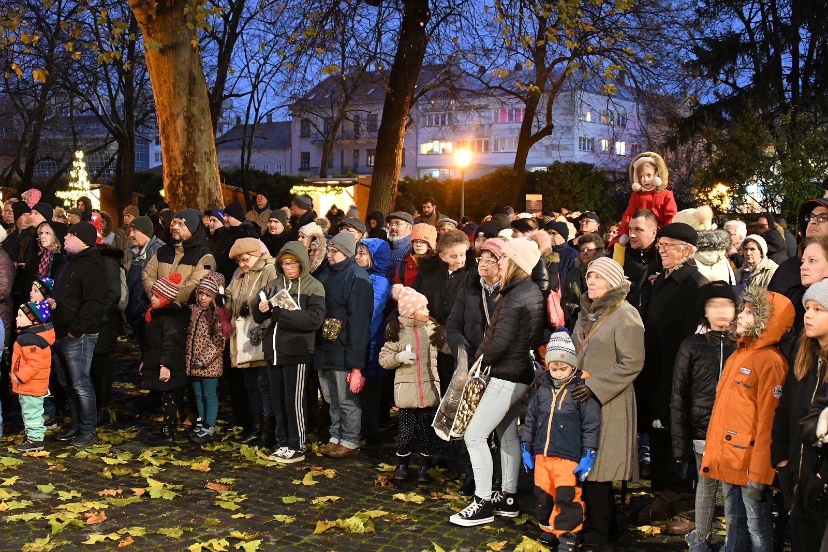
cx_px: 414
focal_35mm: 42
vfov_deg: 31.9
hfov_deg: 46.4
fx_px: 966
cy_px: 276
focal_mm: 28
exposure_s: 1/13
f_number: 3.5
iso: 5000
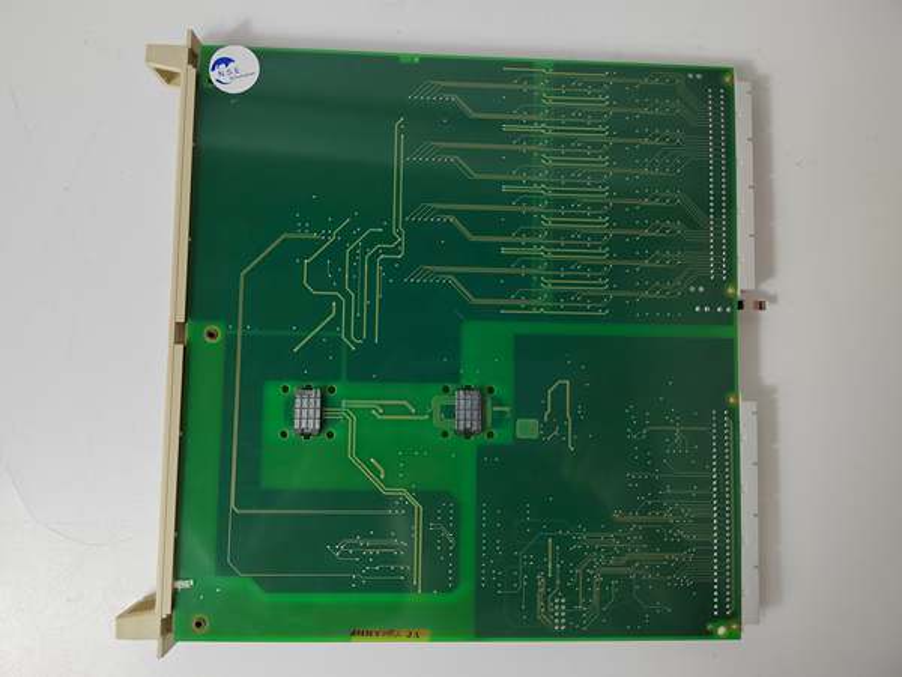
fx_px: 599
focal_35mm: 23
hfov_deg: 73.9
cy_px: 338
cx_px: 451
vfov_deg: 58.9
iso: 403
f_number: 1.9
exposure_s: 1/100
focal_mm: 5.52
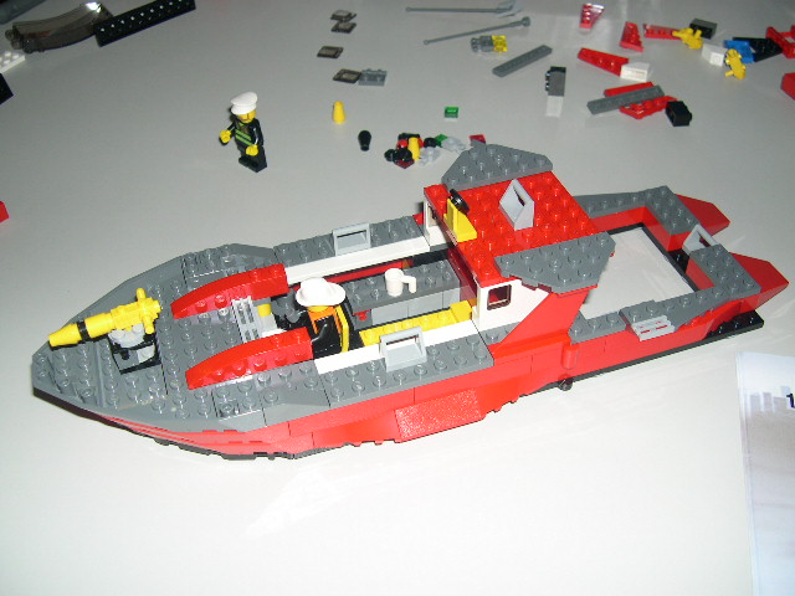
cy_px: 298
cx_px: 398
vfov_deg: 37.7
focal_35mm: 38
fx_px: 873
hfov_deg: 49.0
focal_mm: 8
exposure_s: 1/60
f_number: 2.8
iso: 100
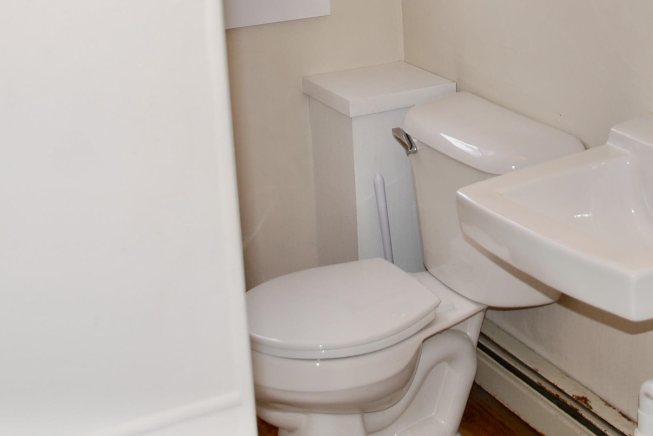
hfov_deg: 33.5
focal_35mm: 59
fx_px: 1071
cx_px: 457
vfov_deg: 21.9
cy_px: -33
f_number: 3.5
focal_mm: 18
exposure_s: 1/60
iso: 200
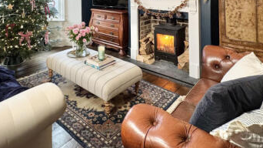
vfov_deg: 38.7
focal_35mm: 26
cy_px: -3
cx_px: 115
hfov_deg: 71.6
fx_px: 181
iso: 200
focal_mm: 2.22
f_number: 2.2
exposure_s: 1/50
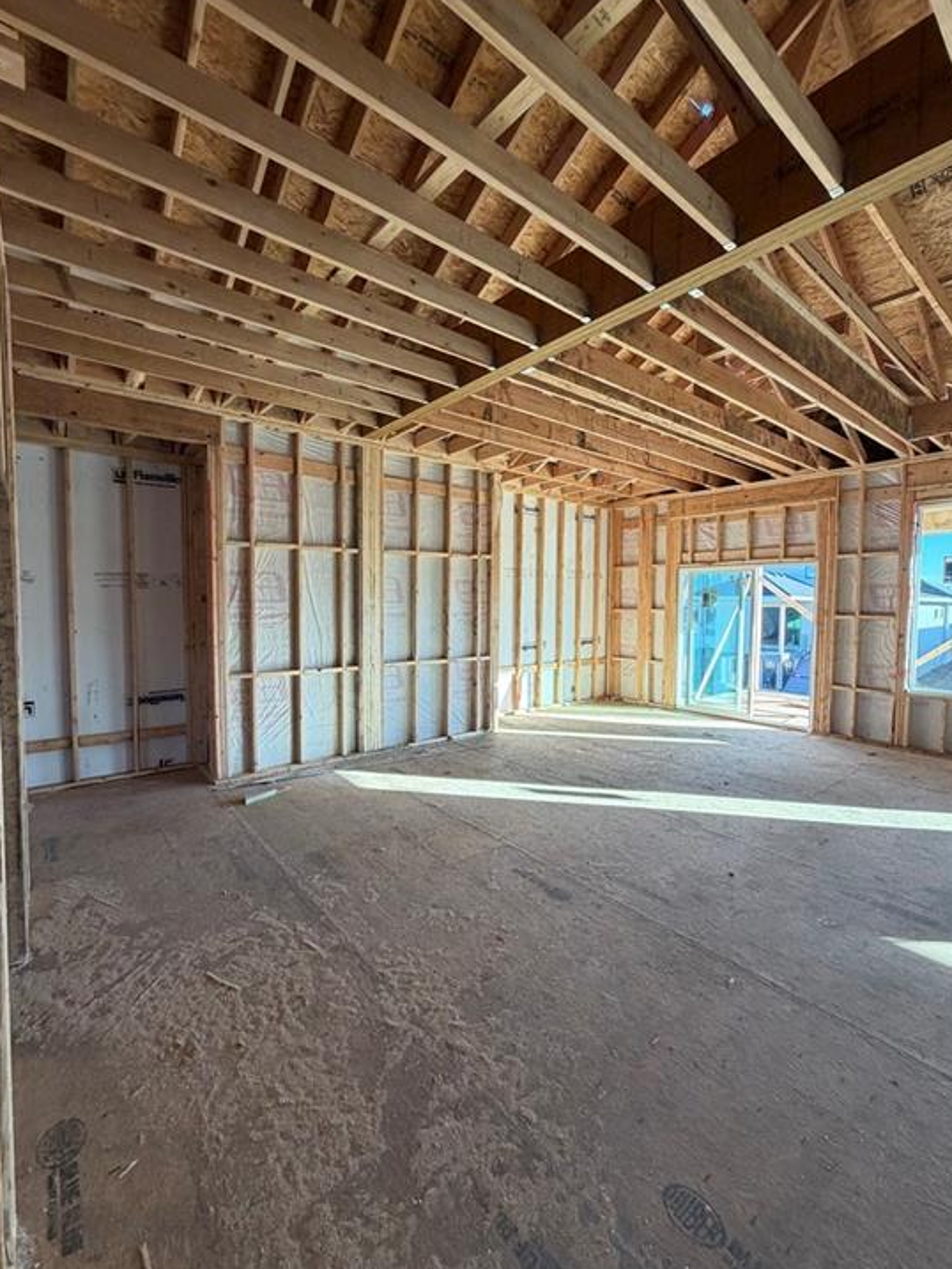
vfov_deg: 98.2
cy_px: 635
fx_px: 550
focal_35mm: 15
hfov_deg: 81.7
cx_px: 490
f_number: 2.2
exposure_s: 1/121
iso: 160
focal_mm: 2.22
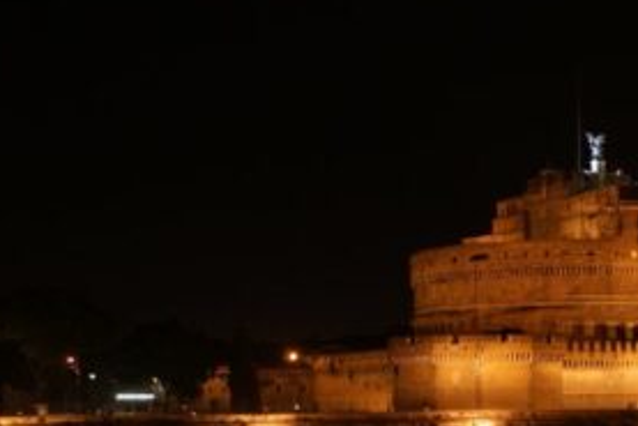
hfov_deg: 24.8
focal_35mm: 78
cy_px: 395
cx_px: 629
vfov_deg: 17.2
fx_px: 1383
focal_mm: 24
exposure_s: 1
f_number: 4.5
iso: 100
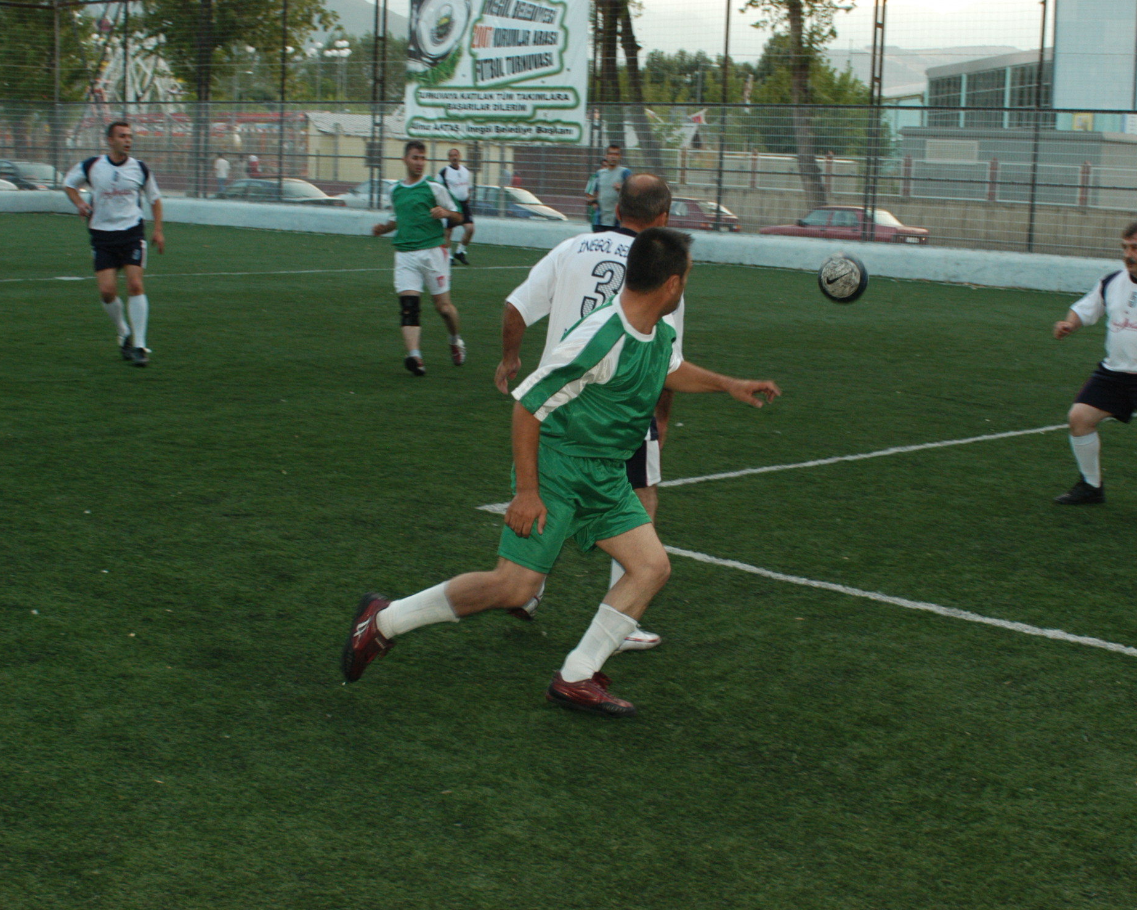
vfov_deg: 26.2
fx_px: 1952
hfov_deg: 32.4
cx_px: 663
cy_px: 454
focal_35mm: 58
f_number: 4.5
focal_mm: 34
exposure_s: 1/160
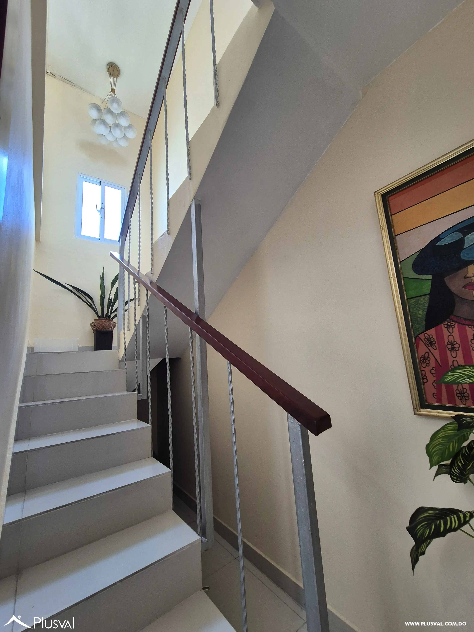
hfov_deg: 89.9
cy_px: 316
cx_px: 237
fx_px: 237
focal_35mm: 13
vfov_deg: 106.2
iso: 125
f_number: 2.2
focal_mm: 2.2
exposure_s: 1/60
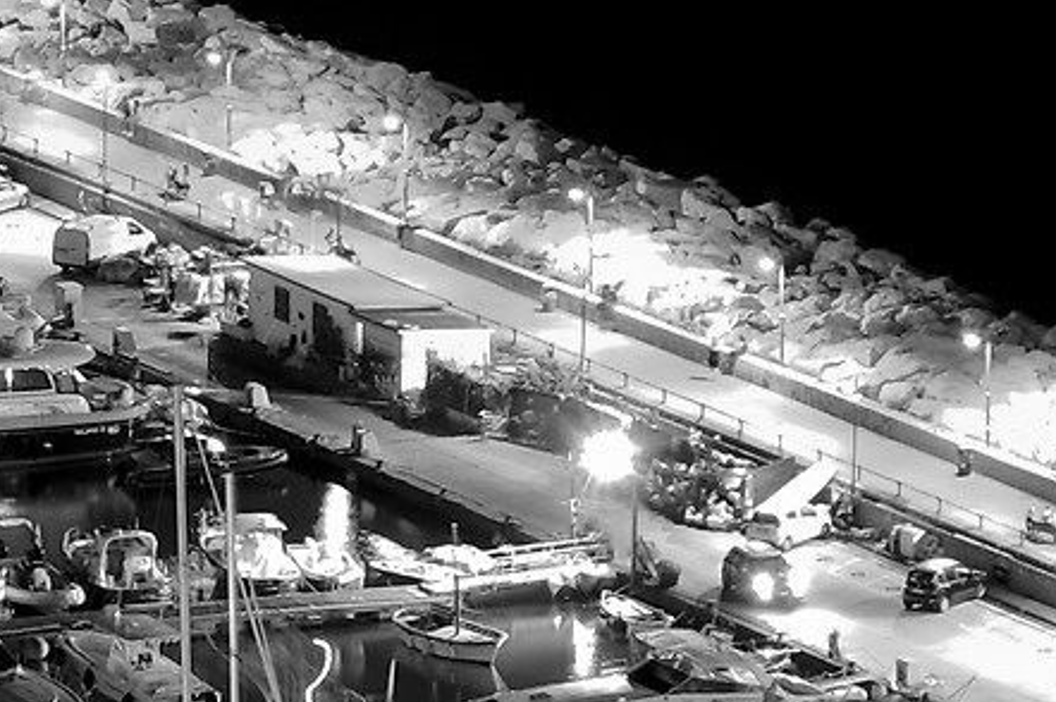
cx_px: 112
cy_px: 568
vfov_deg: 3.0
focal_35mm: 451
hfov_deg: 4.6
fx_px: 13219
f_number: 8
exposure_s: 30
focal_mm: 55
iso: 100
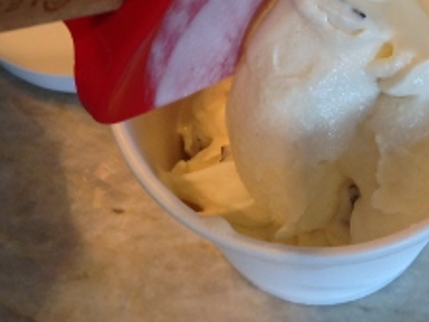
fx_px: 879
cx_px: 383
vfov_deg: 20.2
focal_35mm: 71
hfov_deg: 26.5
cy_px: 15
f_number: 2.4
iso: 50
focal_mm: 4.12
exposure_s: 1/30
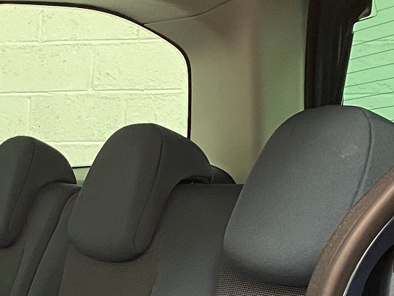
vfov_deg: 14.3
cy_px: 430
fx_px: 1104
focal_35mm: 97
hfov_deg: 18.7
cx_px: -132
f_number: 1.8
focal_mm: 4.25
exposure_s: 1/50
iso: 200
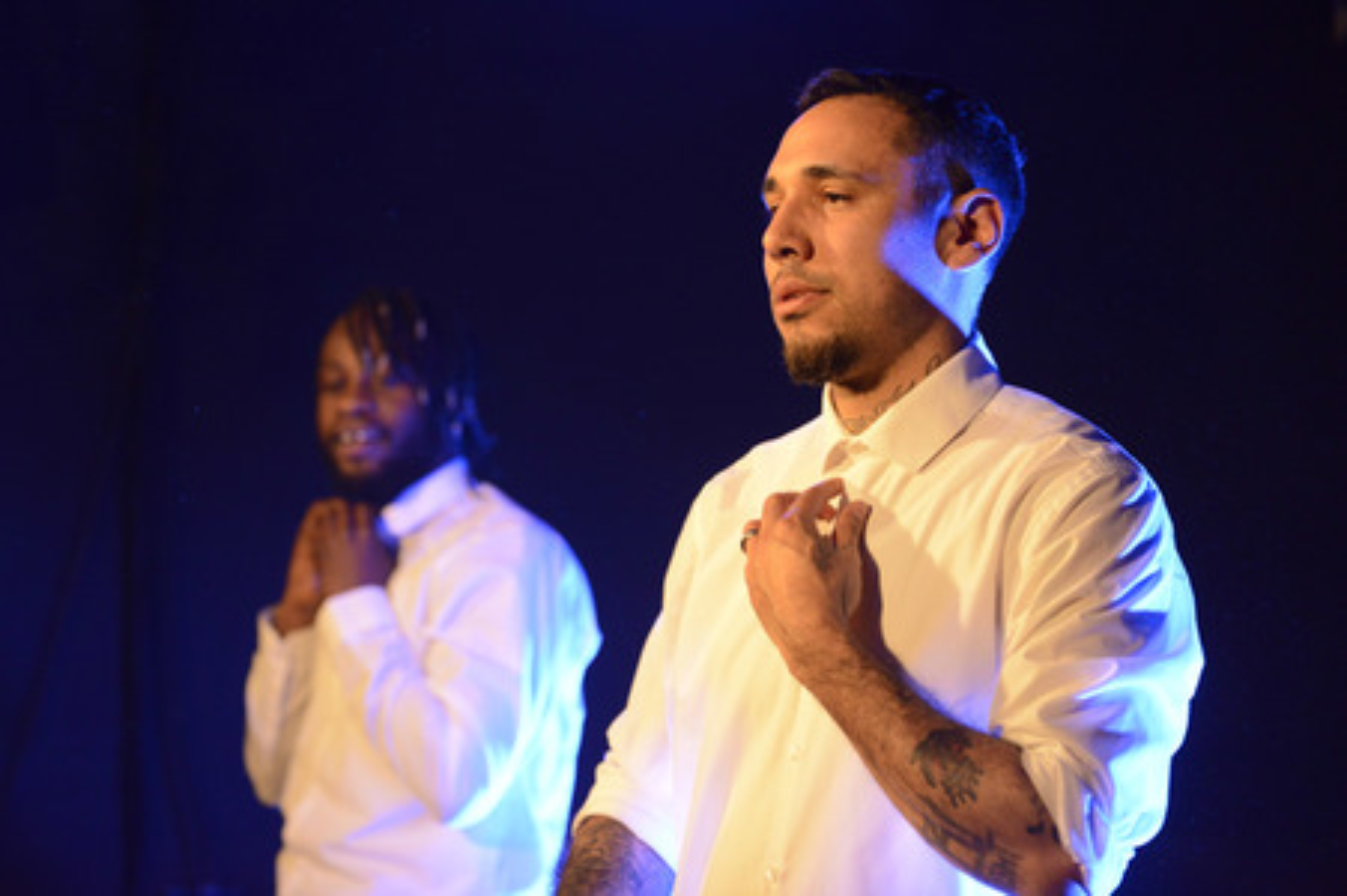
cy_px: 448
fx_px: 2617
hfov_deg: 28.9
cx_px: 674
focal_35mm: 70
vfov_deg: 19.4
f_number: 2.8
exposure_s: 1/250
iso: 4000
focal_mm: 70
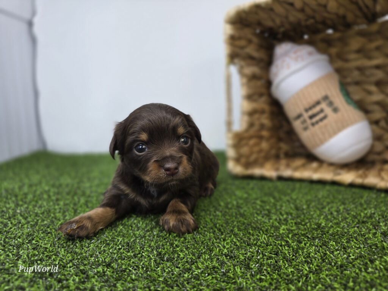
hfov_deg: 73.9
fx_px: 258
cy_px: 146
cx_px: 194
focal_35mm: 23
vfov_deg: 58.9
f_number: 1.7
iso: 20
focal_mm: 6.3
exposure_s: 1/61
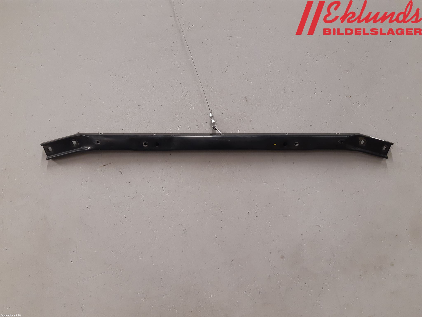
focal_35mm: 26
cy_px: 158
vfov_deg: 53.1
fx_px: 317
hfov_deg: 67.3
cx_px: 211
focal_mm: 3.93
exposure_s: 1/50
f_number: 1.7
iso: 160
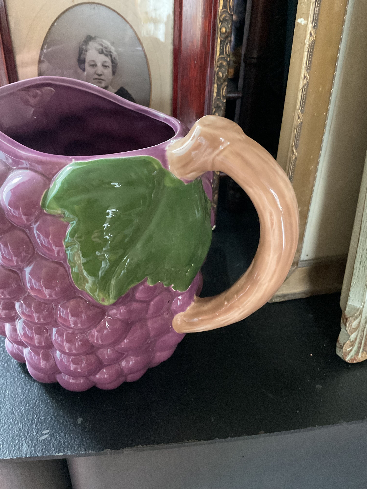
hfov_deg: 48.2
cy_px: 244
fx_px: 410
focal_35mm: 29
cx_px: 184
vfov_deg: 61.7
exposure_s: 1/25
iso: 500
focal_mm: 3
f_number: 1.8
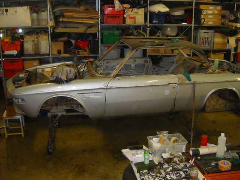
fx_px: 284
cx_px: 120
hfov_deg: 45.8
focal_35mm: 41
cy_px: 90
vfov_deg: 35.1
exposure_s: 1/30
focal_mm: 6.72
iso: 200
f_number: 3.1
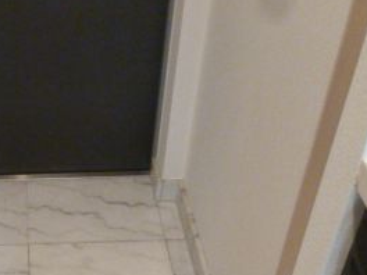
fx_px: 721
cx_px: -7
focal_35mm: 68
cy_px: 285
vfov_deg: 20.8
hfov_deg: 26.9
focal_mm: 5
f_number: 3.1
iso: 800
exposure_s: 1/40
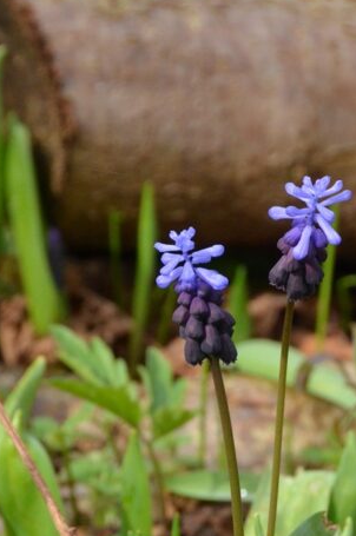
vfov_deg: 3.1
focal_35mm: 675
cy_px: 492
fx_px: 10042
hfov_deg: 2.0
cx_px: 196
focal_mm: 200
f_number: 10
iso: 1600
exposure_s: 1/1000
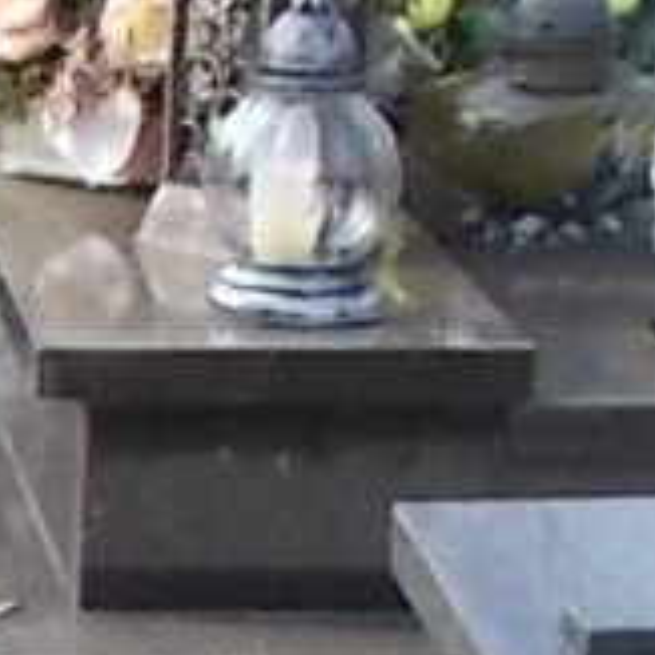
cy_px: 896
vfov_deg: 7.7
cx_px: -1210
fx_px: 4817
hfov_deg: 7.1
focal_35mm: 225
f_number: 3.2
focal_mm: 4.6
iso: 80
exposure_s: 1/250
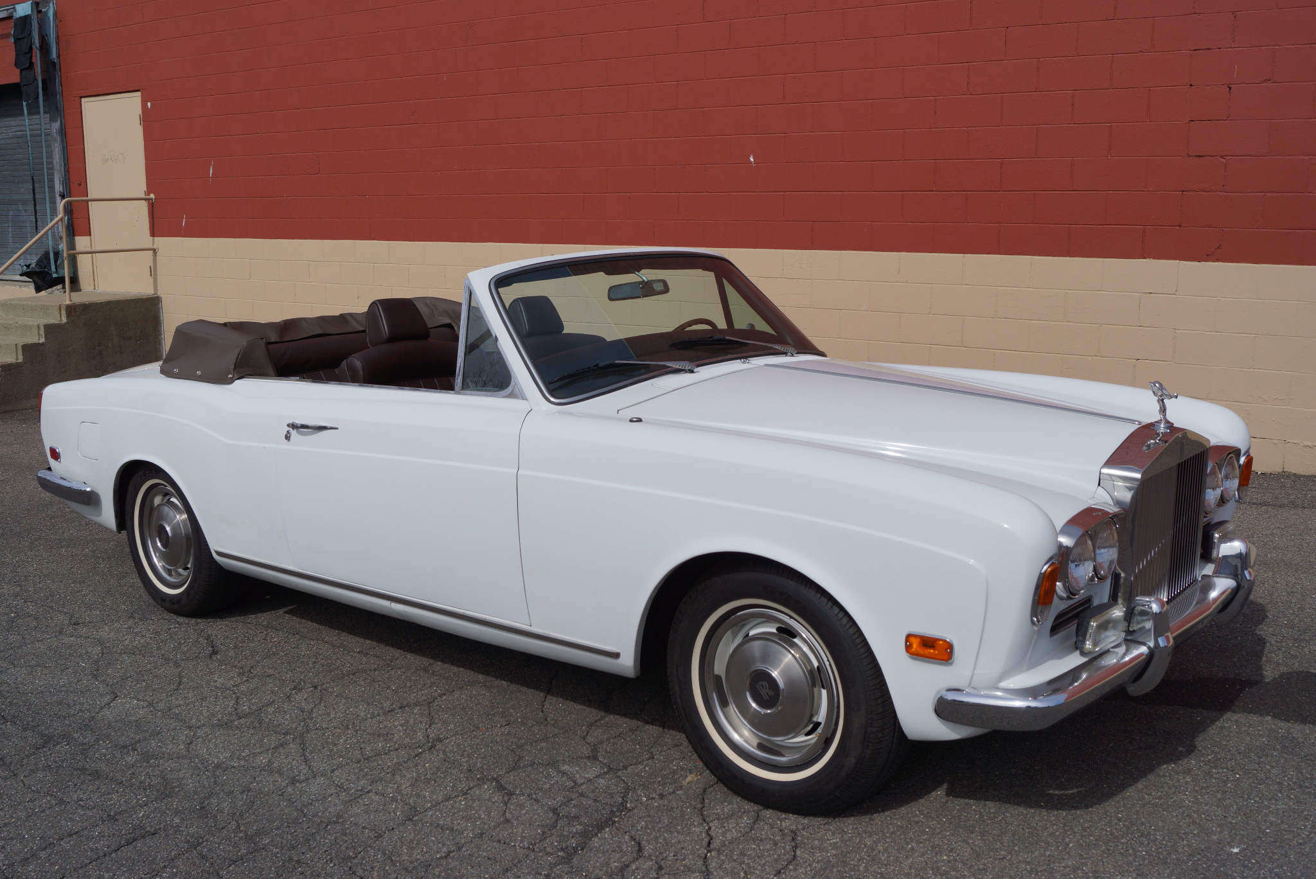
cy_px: 440
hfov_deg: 53.1
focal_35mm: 36
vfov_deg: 36.9
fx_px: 1317
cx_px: 658
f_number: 8
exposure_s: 1/800
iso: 100
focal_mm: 24
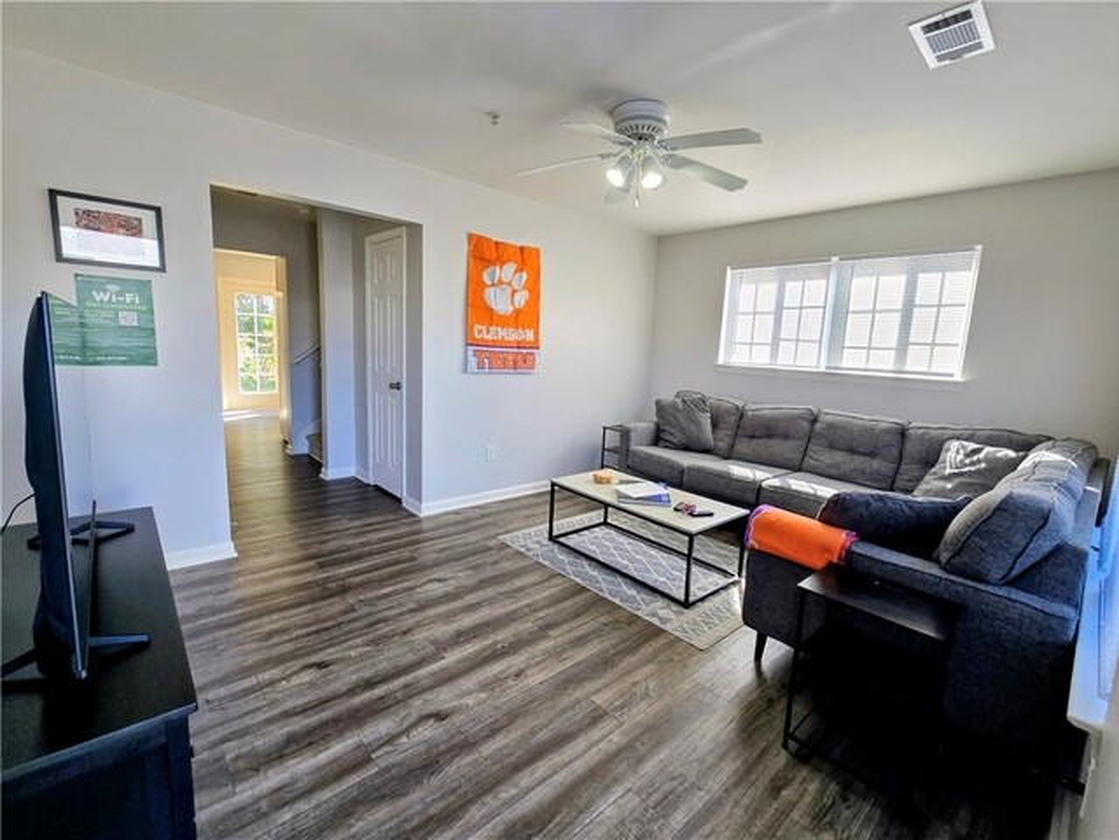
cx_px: 560
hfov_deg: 106.2
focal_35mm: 13
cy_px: 420
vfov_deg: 89.9
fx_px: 420
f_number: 2.2
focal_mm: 2.2
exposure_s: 1/120
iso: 64
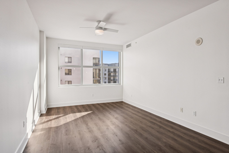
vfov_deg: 61.9
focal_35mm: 20
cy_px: 76
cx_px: 114
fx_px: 127
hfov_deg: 84.0
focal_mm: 20
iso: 400
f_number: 8
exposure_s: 1/500
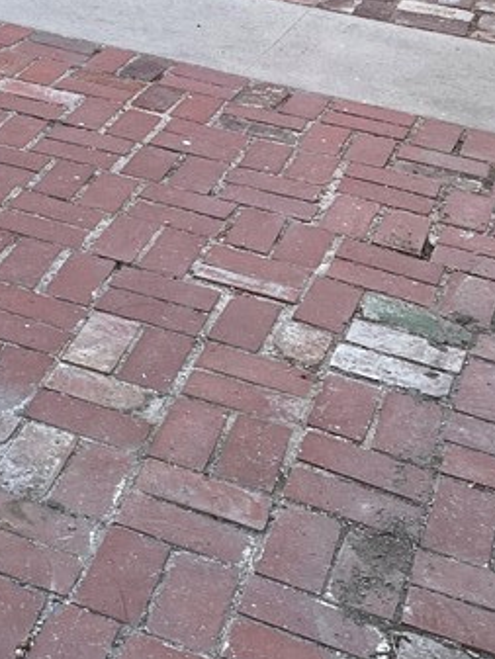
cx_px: -229
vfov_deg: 24.4
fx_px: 1448
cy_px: -12
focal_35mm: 76
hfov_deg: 17.6
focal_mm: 5.1
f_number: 1.6
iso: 32
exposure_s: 1/159
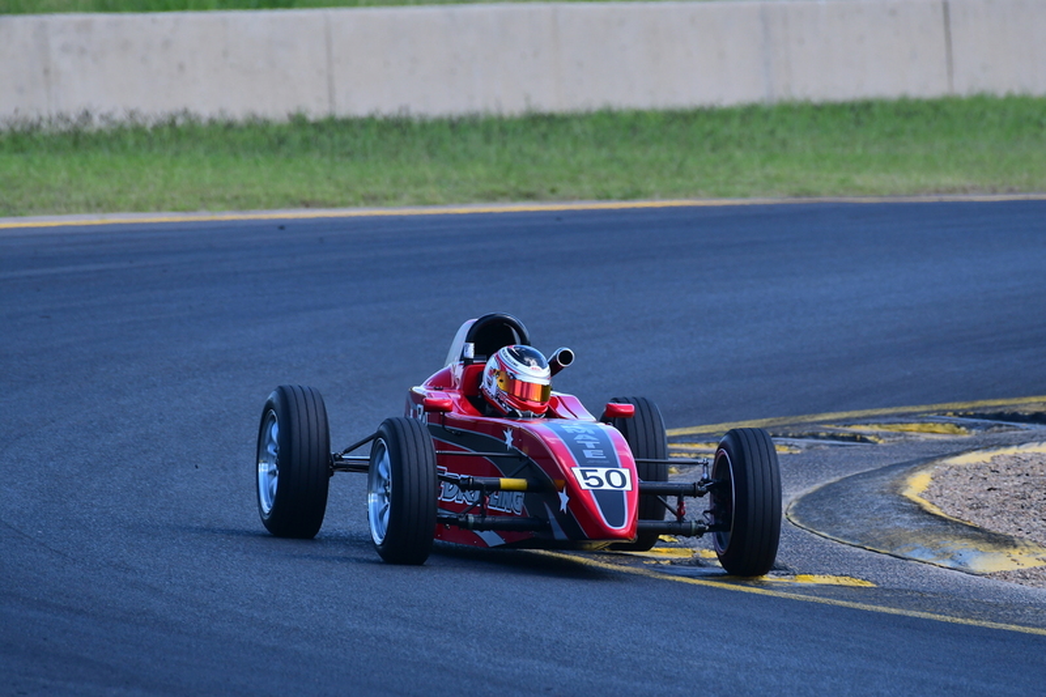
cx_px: 523
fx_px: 21786
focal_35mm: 750
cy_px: 348
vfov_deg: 1.8
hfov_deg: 2.8
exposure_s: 1/640
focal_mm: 500
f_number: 7.1
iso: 500
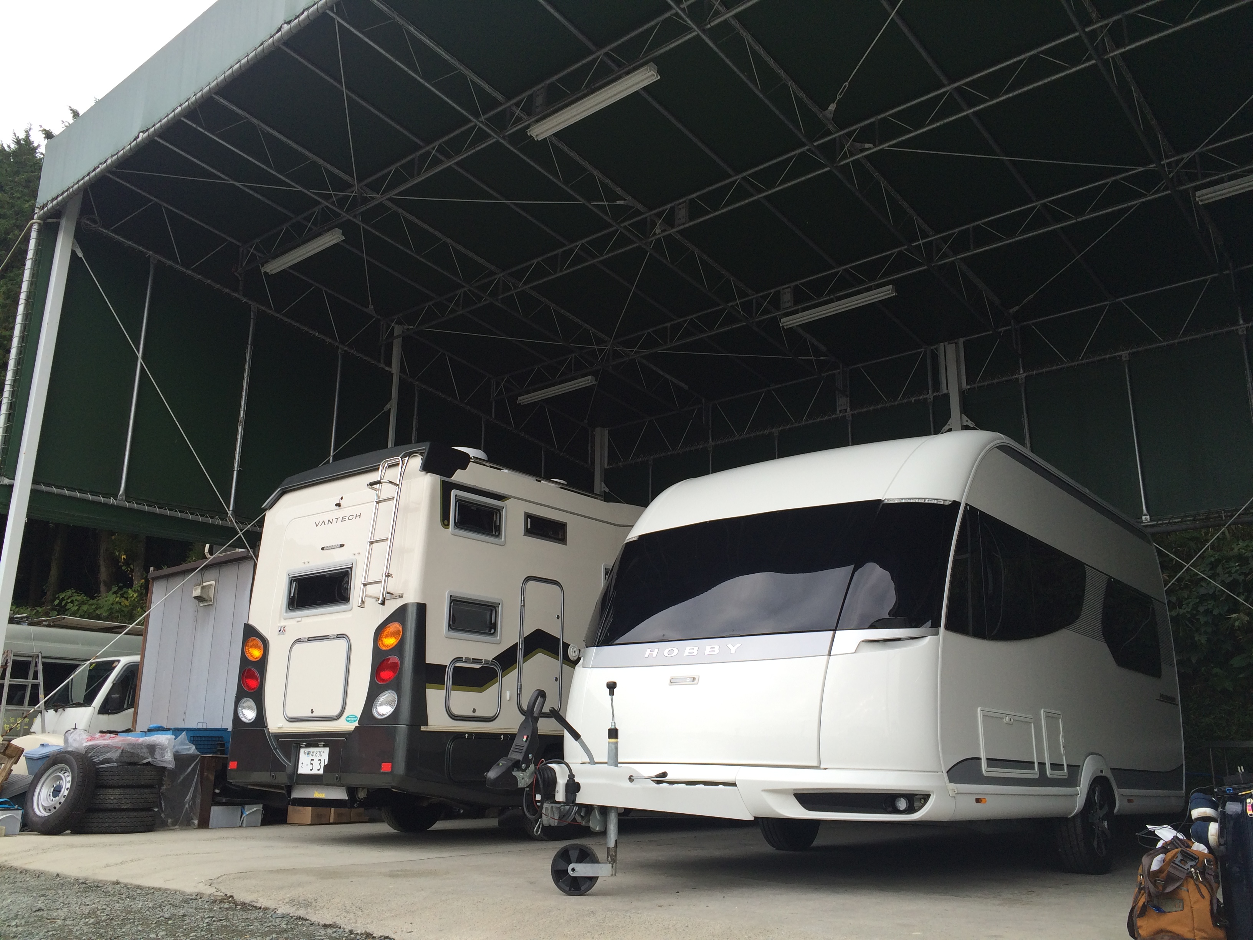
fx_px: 1050
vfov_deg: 48.2
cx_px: 626
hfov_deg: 61.7
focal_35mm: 29
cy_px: 470
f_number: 2.2
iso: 32
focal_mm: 4.15
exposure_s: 1/206
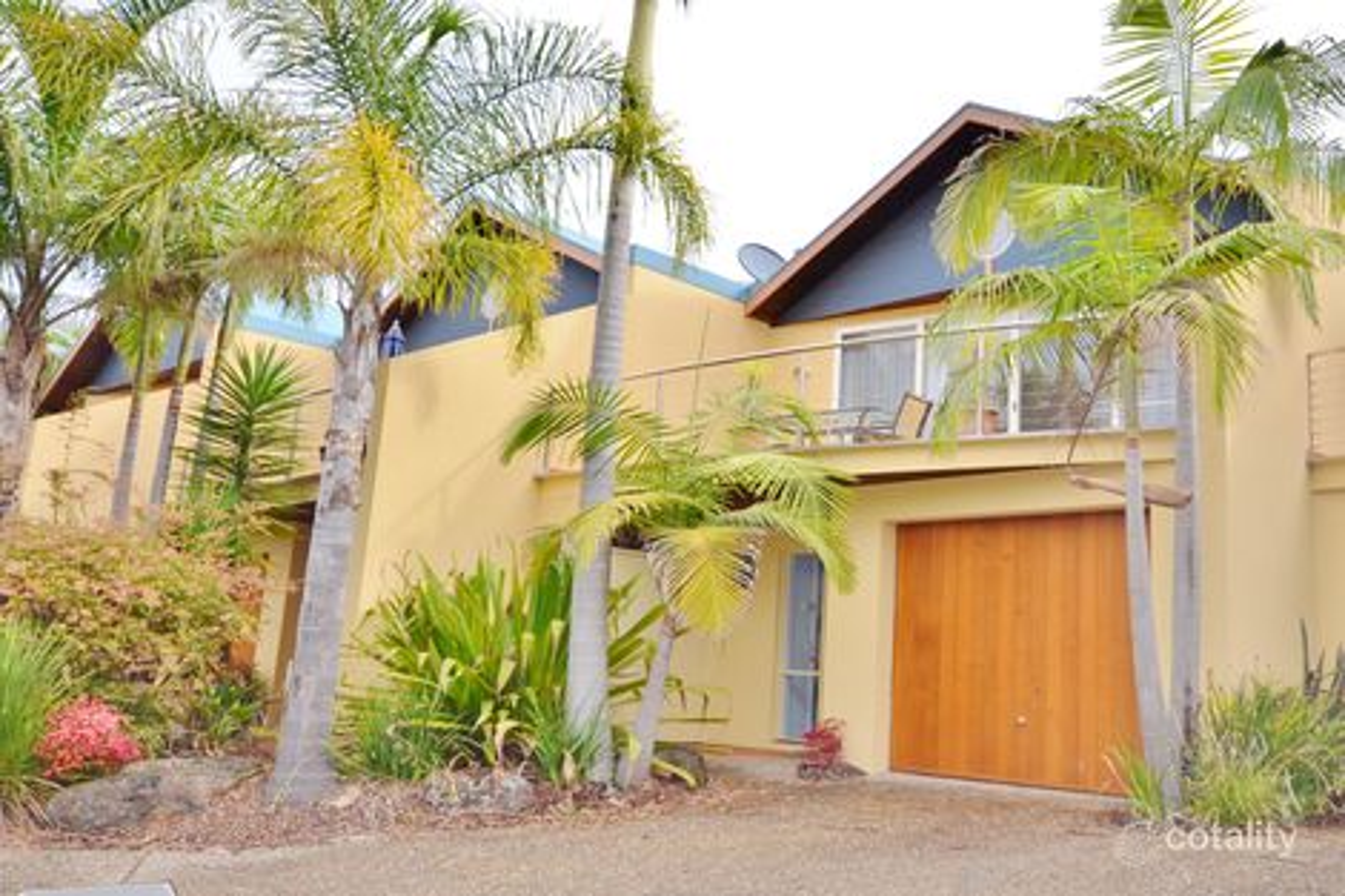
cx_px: 672
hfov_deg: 81.2
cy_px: 448
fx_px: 784
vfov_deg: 59.5
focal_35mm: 21
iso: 100
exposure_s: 1/200
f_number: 4.8
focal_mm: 14
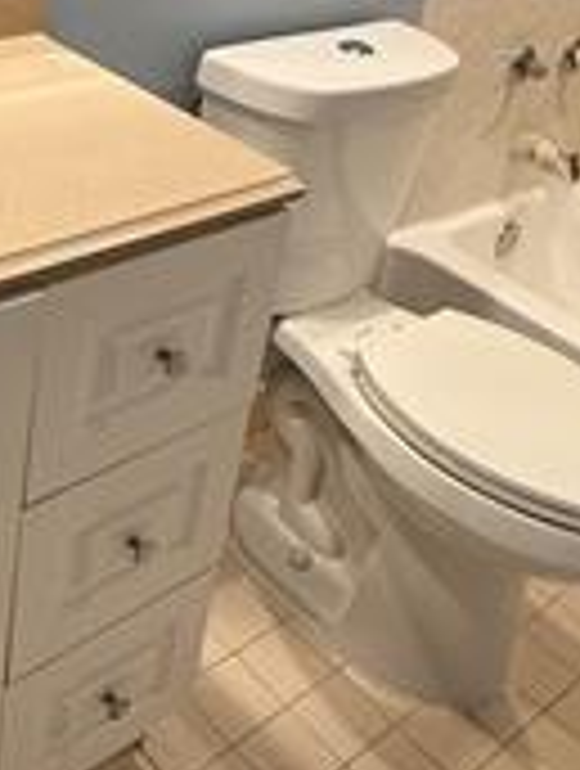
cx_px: 103
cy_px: 194
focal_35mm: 49
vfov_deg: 37.9
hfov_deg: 29.0
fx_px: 1091
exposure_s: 1/120
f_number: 2.2
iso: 160
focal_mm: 2.22
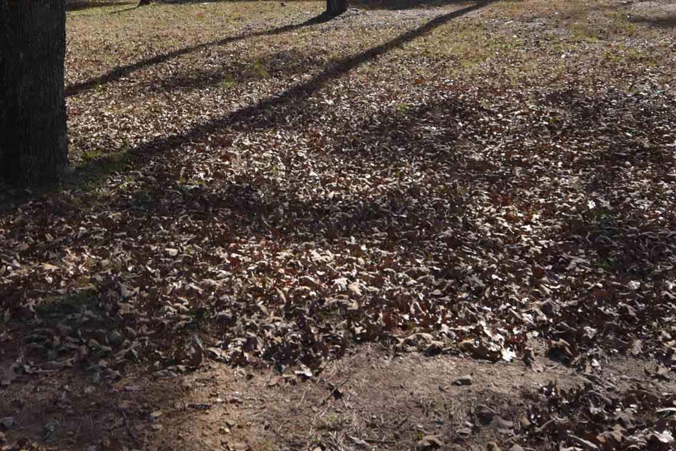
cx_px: 234
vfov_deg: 33.1
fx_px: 714
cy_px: 39
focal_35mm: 38
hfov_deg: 49.9
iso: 200
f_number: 9
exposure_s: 1/320
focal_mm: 14
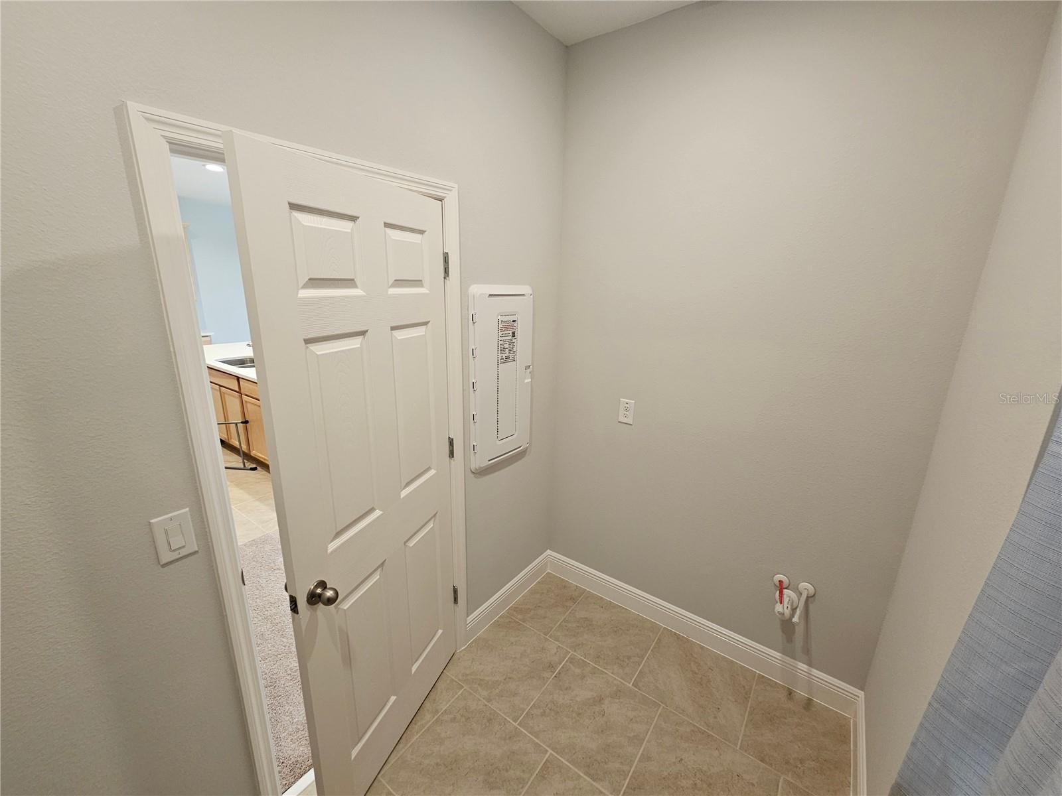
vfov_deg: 89.9
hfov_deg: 106.2
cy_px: 398
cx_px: 531
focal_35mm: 13
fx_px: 399
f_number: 2.2
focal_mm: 2.2
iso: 160
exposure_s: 1/60
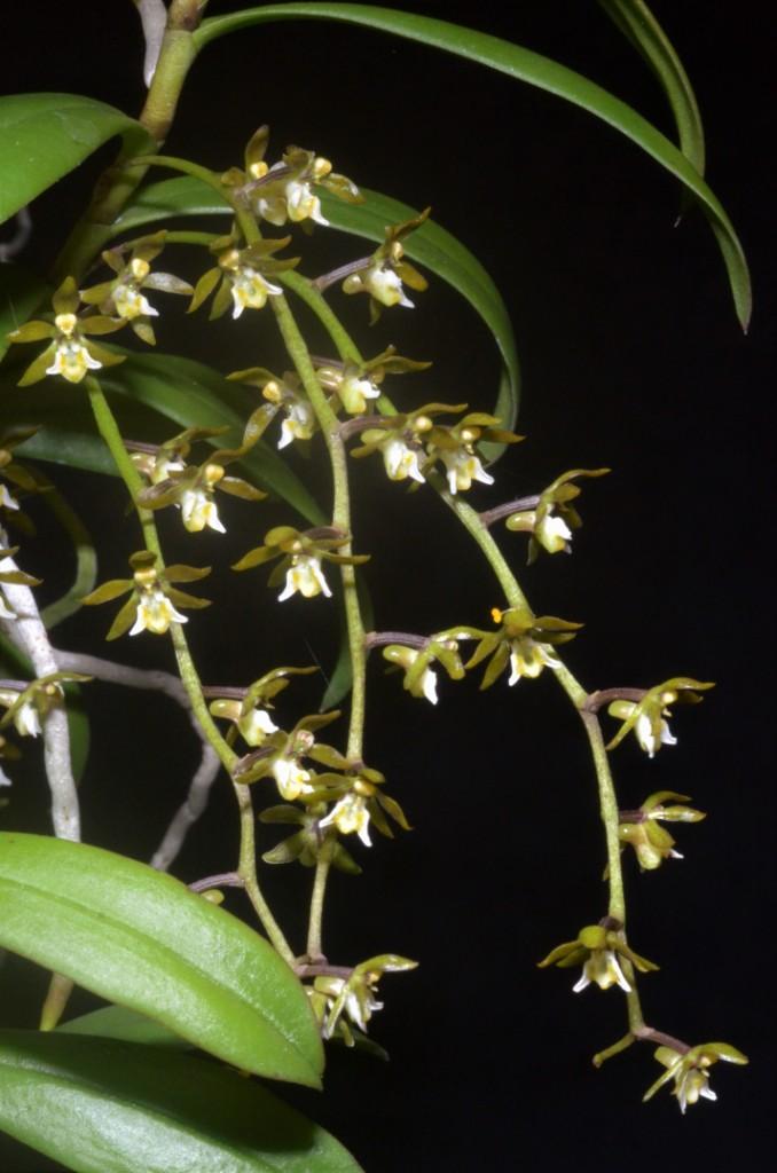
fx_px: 2927
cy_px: 586
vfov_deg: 22.7
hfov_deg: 15.1
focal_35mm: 90
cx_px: 388
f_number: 25
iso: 1600
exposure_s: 1/60
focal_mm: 60
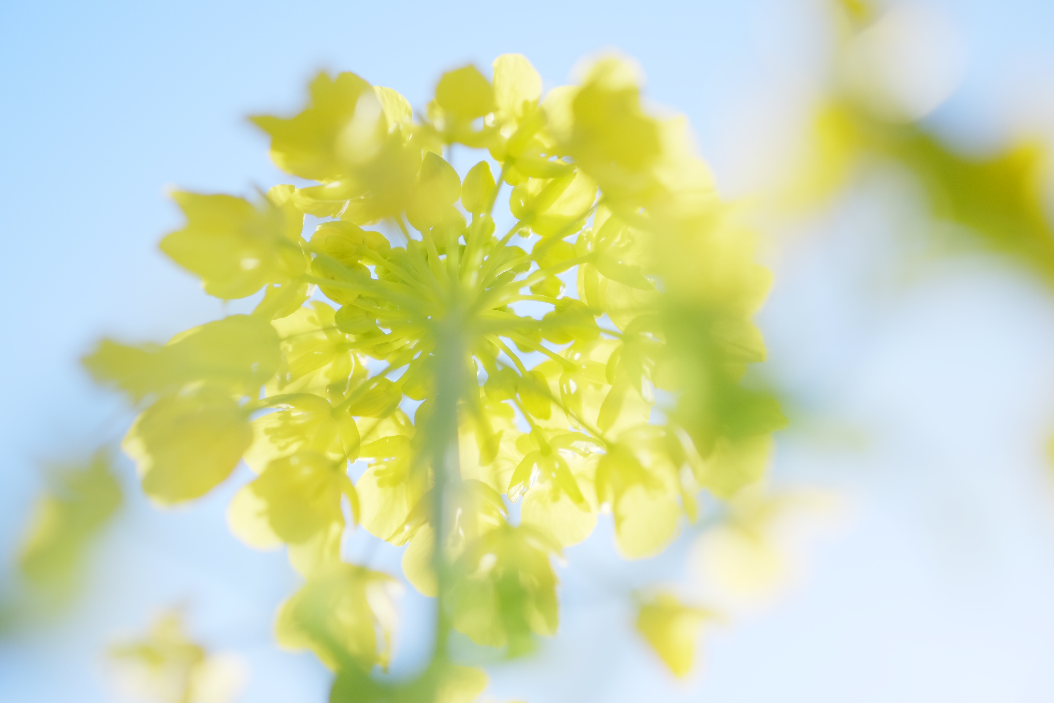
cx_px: 527
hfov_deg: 22.6
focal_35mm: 90
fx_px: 2635
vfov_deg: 15.2
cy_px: 352
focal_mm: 60
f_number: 2.4
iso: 800
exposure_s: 1/4000
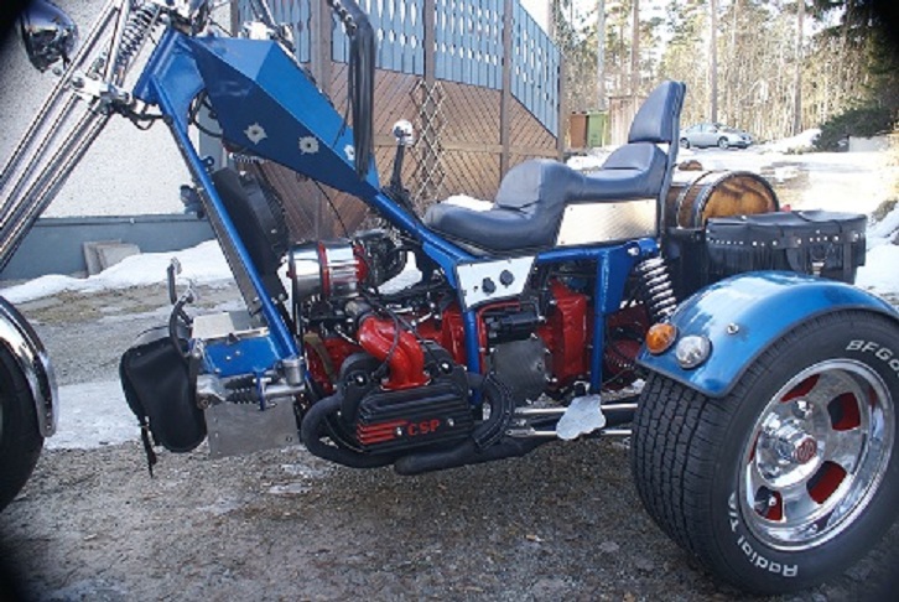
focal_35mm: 27
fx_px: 675
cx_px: 450
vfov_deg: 48.0
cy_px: 301
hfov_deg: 67.3
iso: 125
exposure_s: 1/30
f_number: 3.5
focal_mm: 18
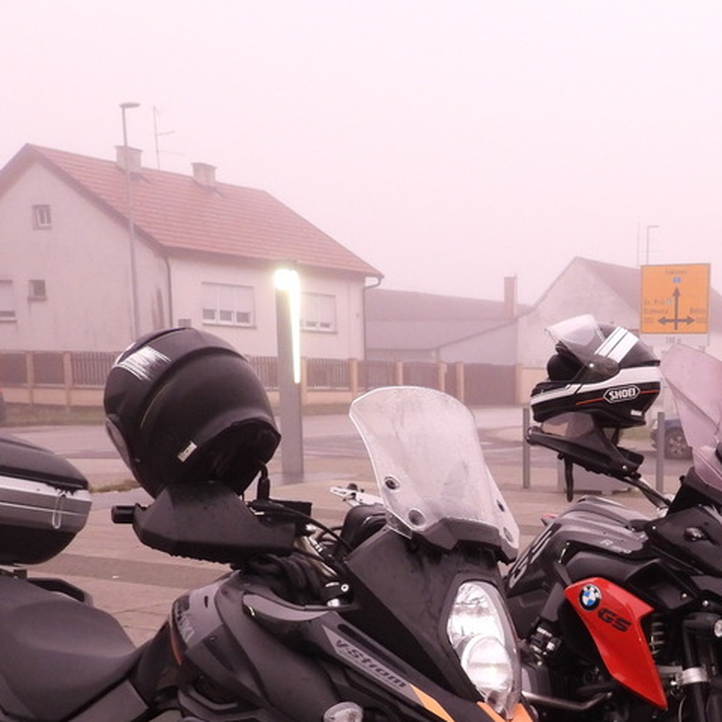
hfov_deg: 30.7
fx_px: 1251
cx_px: 660
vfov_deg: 30.5
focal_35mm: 53
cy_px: 674
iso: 400
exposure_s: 1/15
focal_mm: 4.3
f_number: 2.8
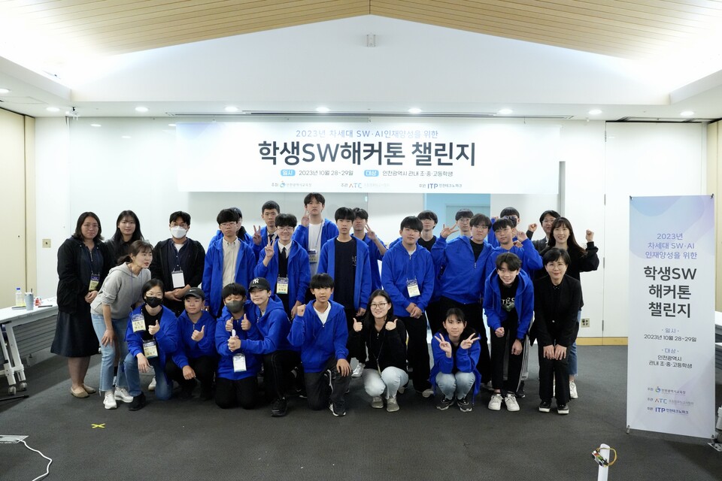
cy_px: 240
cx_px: 361
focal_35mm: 29
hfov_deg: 63.7
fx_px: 582
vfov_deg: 45.0
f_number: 8
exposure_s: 1/100
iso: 12800
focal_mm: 29
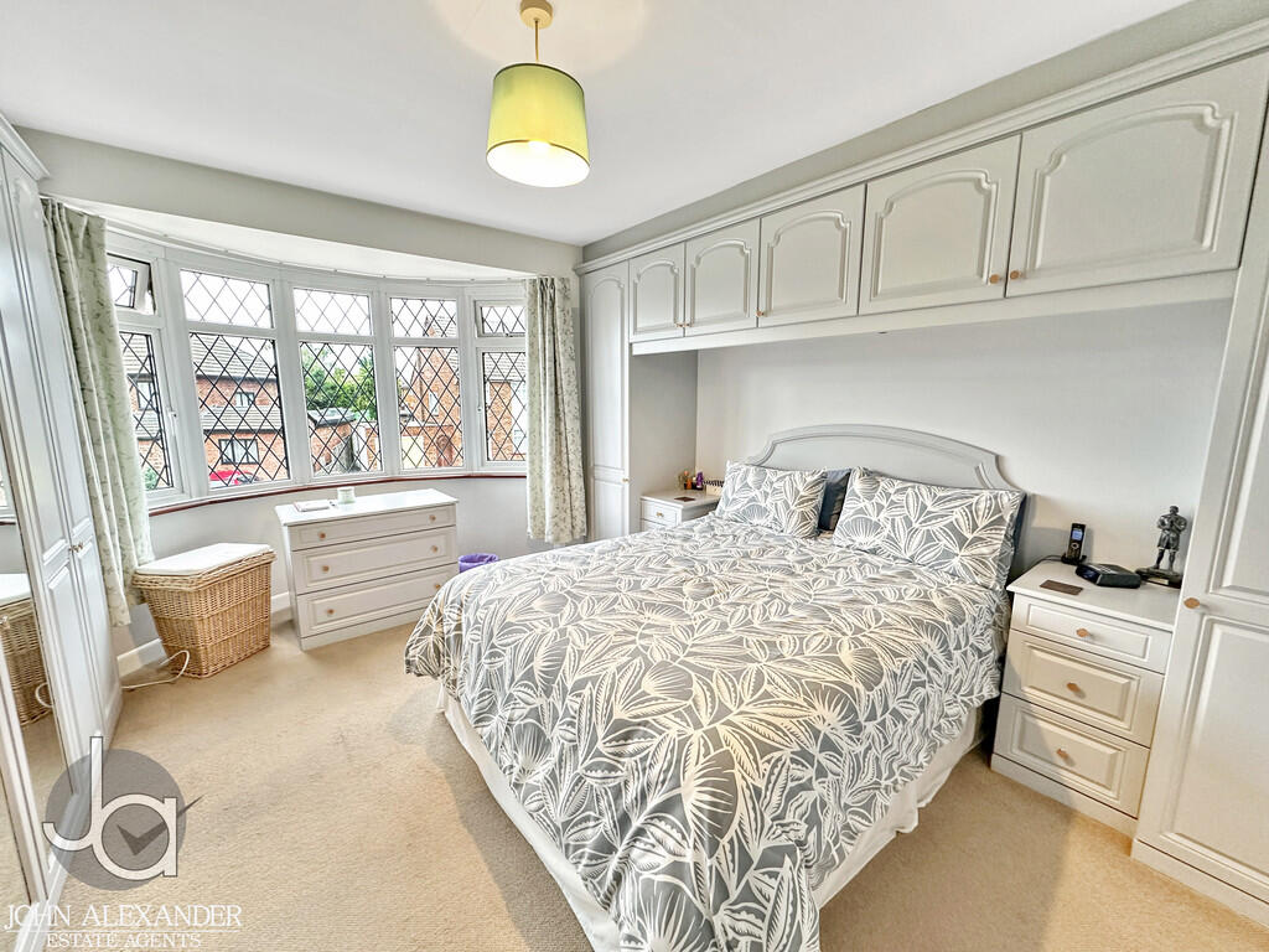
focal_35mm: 14
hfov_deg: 102.1
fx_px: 513
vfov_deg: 85.7
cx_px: 634
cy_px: 476
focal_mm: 2.22
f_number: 2.2
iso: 320
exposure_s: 1/77
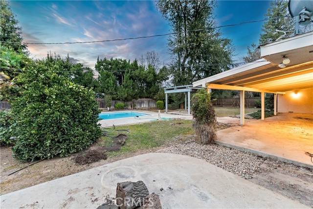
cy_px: 104
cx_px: 156
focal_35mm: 14
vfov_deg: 81.2
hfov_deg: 104.2
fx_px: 122
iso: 4000
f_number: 2.8
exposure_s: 1/160
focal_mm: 14
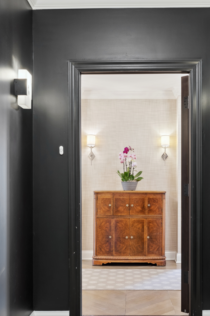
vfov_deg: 47.1
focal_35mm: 41
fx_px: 359
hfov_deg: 32.5
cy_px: 191
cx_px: 130
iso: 320
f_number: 7.1
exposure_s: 1/5
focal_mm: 20
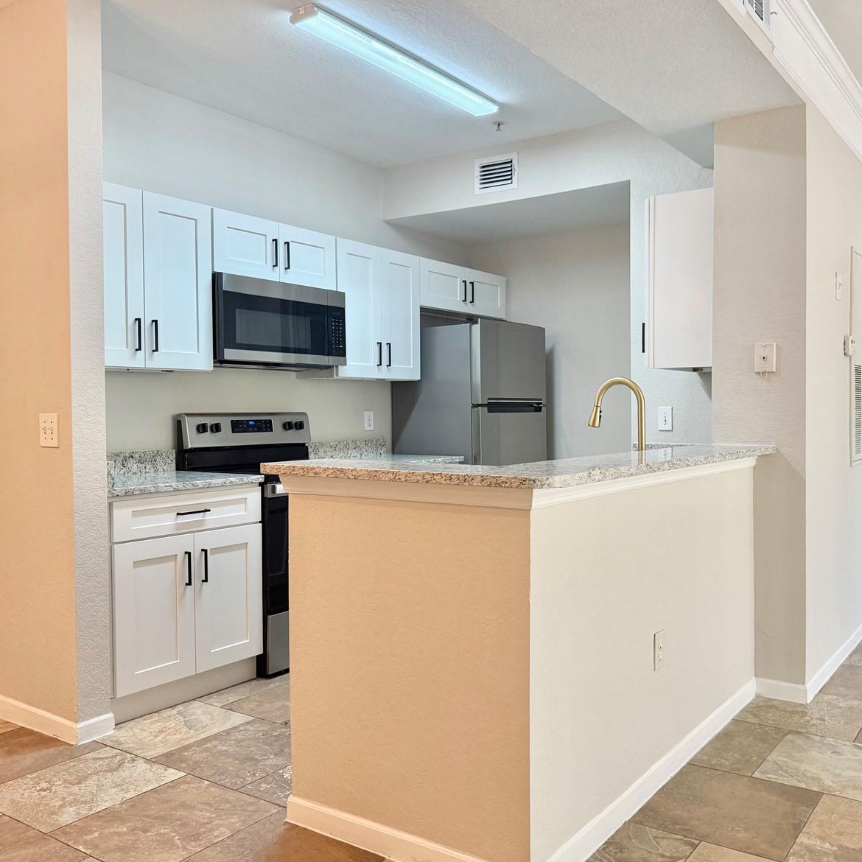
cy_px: 424
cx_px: 552
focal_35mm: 29
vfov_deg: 55.6
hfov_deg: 54.8
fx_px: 817
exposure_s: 1/214
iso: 200
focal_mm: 6.76
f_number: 1.78
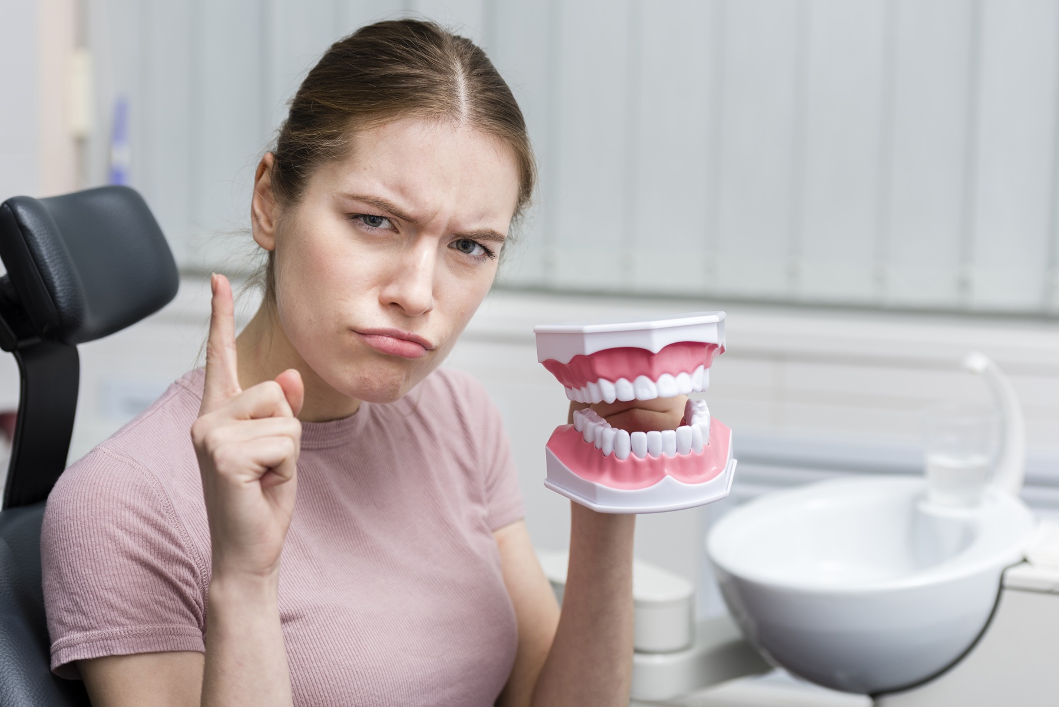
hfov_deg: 28.8
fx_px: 2060
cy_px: 354
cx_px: 530
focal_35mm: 70
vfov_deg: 19.5
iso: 80
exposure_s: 1/160
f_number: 3.5
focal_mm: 70
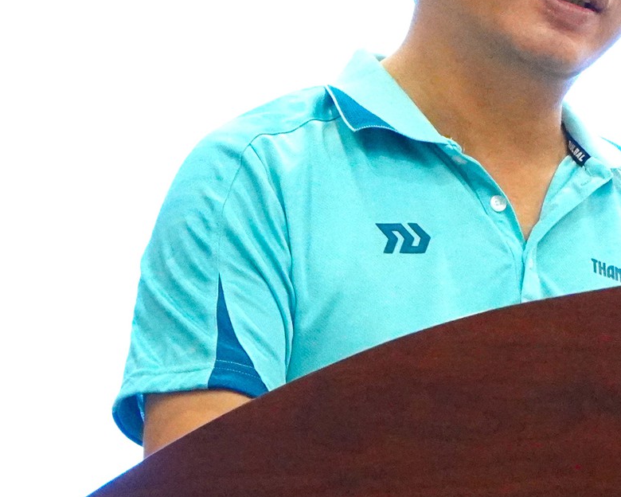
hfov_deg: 7.1
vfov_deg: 5.7
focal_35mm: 273
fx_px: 5009
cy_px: 34
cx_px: 703
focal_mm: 59
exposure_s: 1/100
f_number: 8
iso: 6400
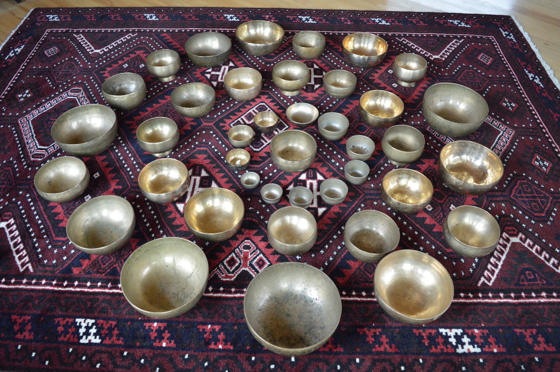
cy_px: 186
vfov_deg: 47.8
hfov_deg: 67.4
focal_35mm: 27
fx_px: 420
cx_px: 280
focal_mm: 18
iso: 1600
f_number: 5
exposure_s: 1/160
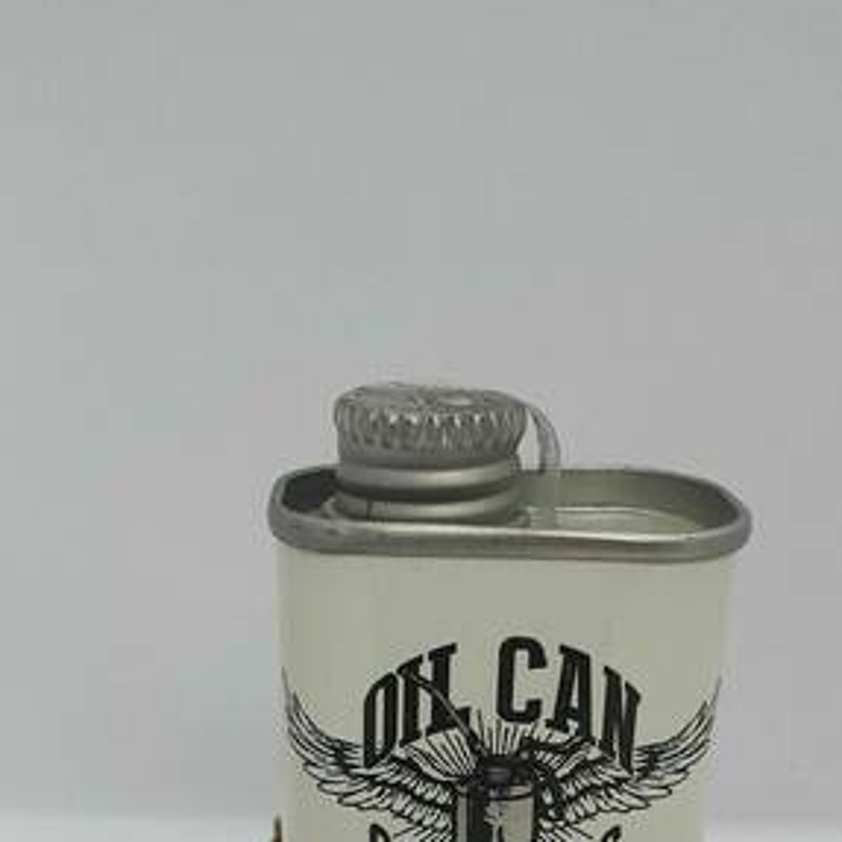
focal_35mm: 48
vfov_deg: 33.8
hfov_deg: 35.3
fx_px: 1321
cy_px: 725
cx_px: 464
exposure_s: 1/100
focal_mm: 4.3
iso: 125
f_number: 2.4
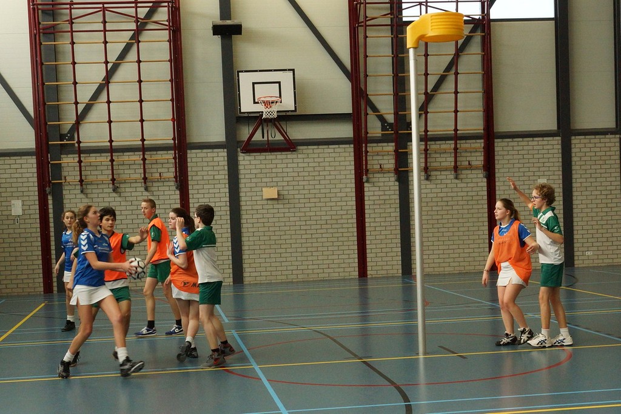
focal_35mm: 36
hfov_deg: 53.1
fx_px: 621
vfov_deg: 36.8
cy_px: 207
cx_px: 310
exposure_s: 1/200
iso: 1250
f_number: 7.1
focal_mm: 24
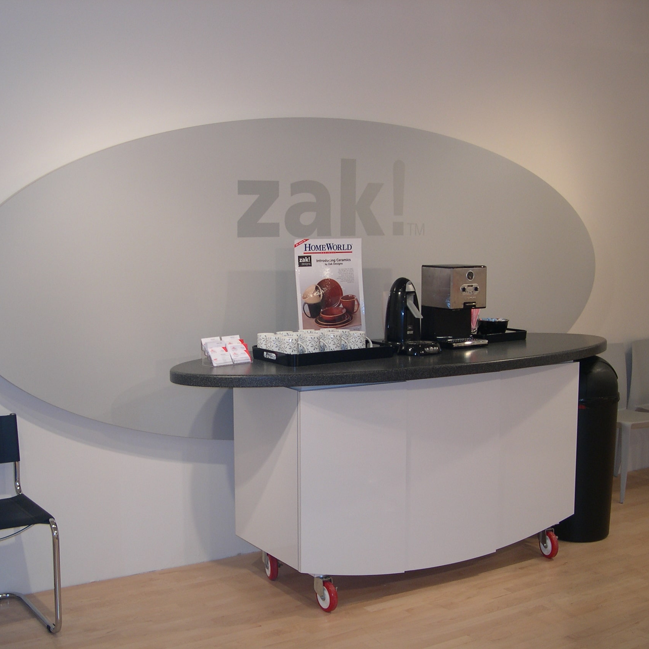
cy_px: 324
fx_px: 955
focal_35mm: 45
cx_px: 311
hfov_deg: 37.5
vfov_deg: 37.6
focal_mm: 8
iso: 100
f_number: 2.8
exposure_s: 1/32.2
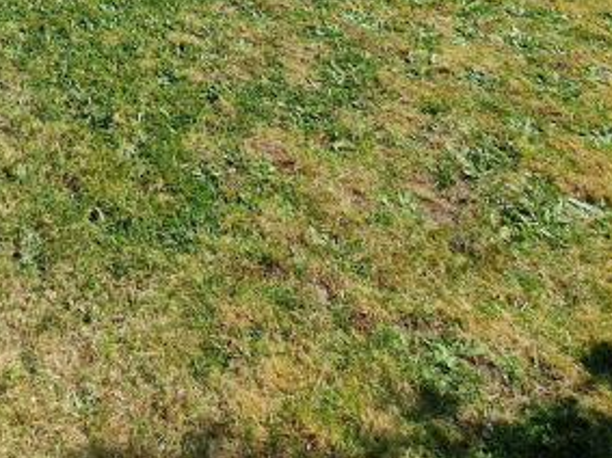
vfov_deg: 20.9
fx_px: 831
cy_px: -369
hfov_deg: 36.8
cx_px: 19
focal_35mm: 47
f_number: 2.2
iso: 50
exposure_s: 1/2864
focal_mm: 2.2
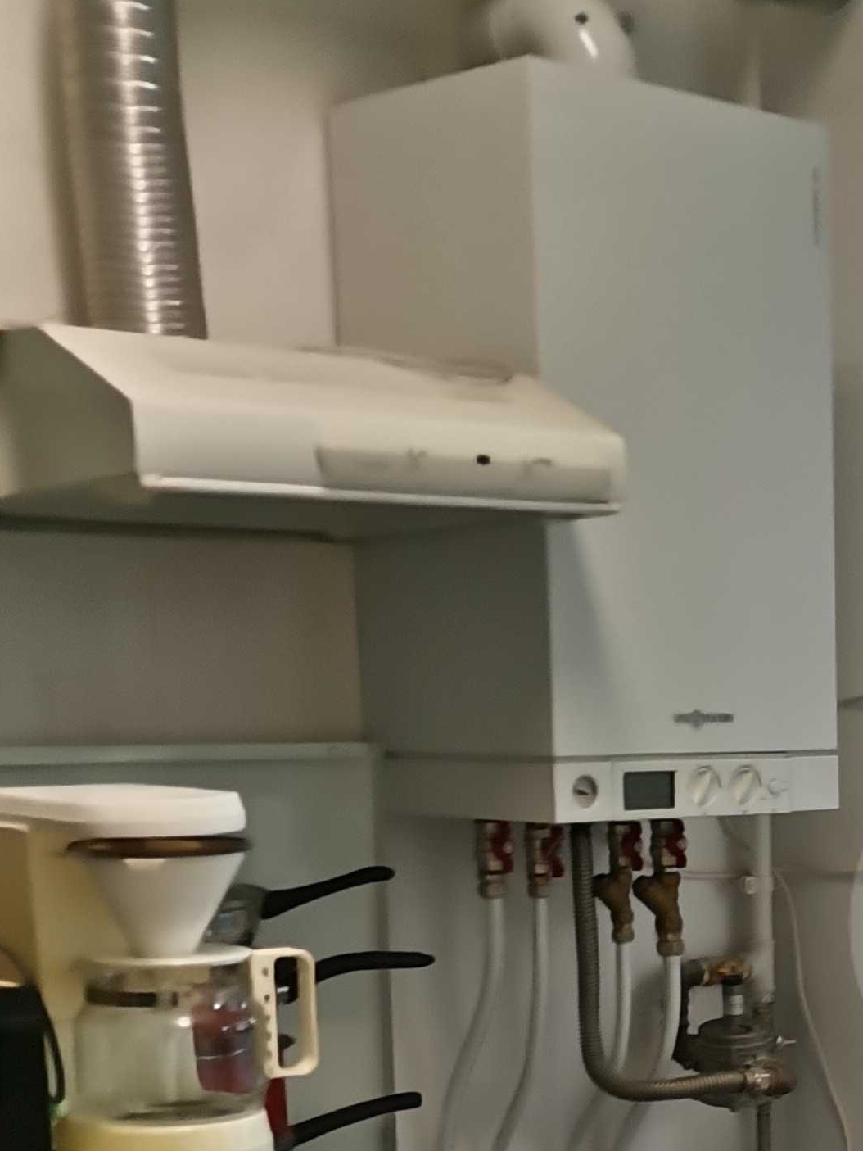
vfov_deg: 25.3
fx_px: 2459
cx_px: 1002
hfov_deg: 18.9
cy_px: 1082
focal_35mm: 74
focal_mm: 4.75
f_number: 1.8
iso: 80
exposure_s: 1/100
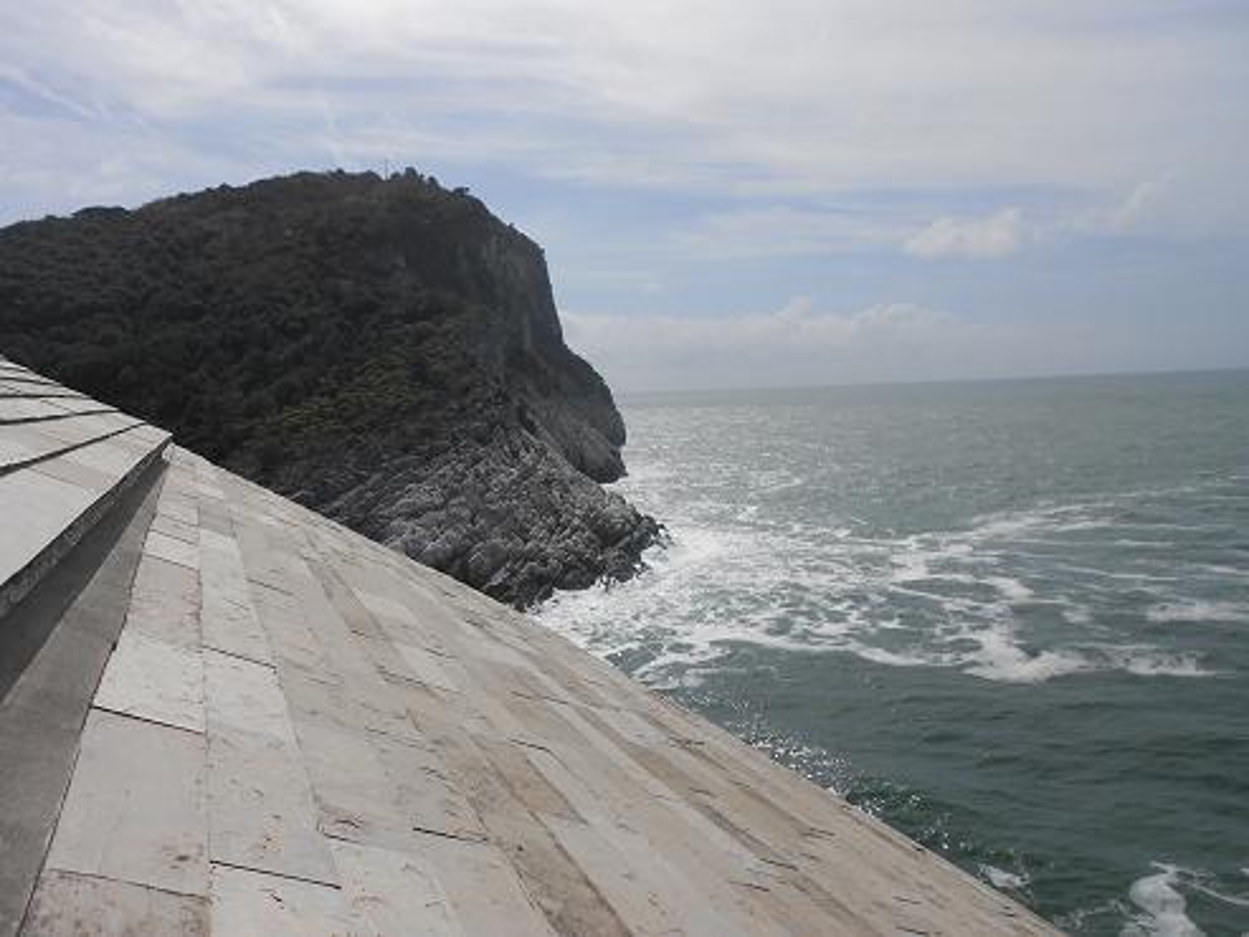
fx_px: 938
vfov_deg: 53.1
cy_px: 468
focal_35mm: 26
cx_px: 624
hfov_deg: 67.3
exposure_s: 1/400
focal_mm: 4.6
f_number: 8
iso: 80
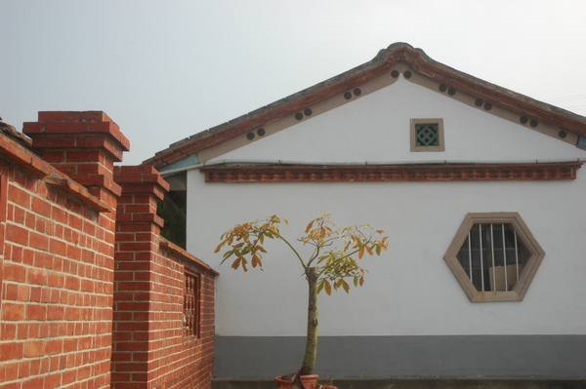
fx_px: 756
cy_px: 194
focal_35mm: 46
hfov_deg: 42.4
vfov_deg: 28.9
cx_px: 293
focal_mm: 31
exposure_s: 1/1000
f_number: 5
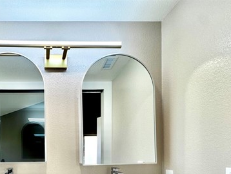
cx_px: 49
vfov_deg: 49.3
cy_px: 155
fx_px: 167
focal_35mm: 25
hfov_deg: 63.8
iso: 100
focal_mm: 2.22
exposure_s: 1/120
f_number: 2.2
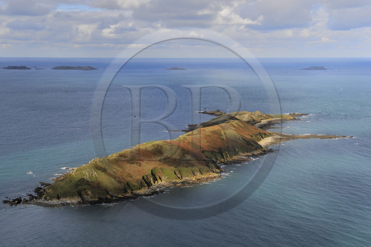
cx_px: 186
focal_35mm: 52
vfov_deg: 25.9
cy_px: 124
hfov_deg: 38.2
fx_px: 535
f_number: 16
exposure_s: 1/800
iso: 1000
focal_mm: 52
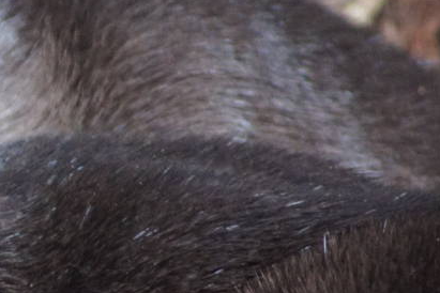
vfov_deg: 1.0
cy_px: 267
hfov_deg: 1.5
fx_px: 16401
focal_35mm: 1342
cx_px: -242
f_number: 5.6
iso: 1600
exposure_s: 1/60
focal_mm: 230
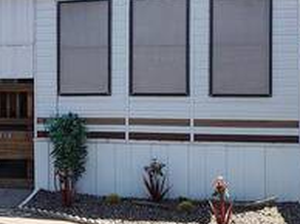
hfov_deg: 28.4
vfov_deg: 22.2
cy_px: 94
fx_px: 571
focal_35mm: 66
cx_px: 37
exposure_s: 1/1882
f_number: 1.5
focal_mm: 4.15
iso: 102
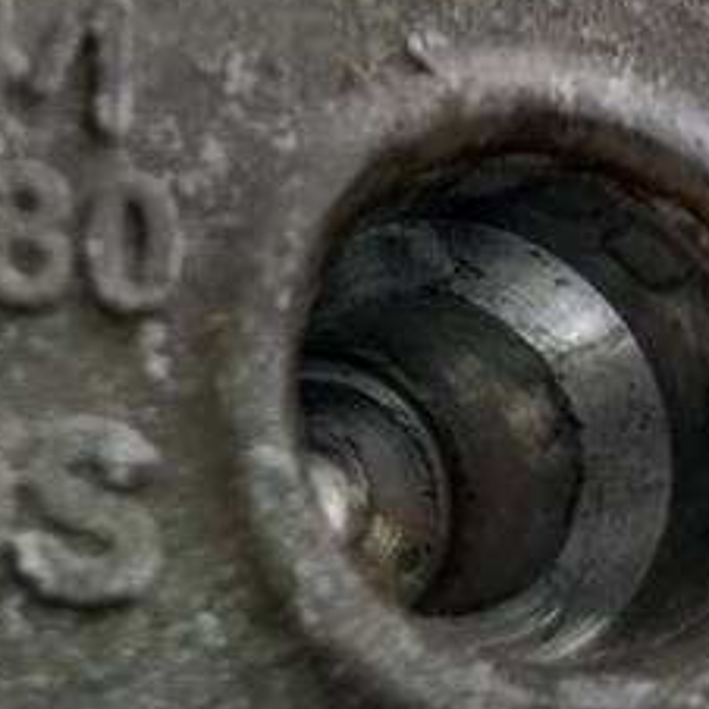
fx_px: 2317
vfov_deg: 16.9
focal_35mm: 100
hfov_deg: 16.8
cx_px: -72
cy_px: -44
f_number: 1.8
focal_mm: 4.6
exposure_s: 1/50
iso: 160
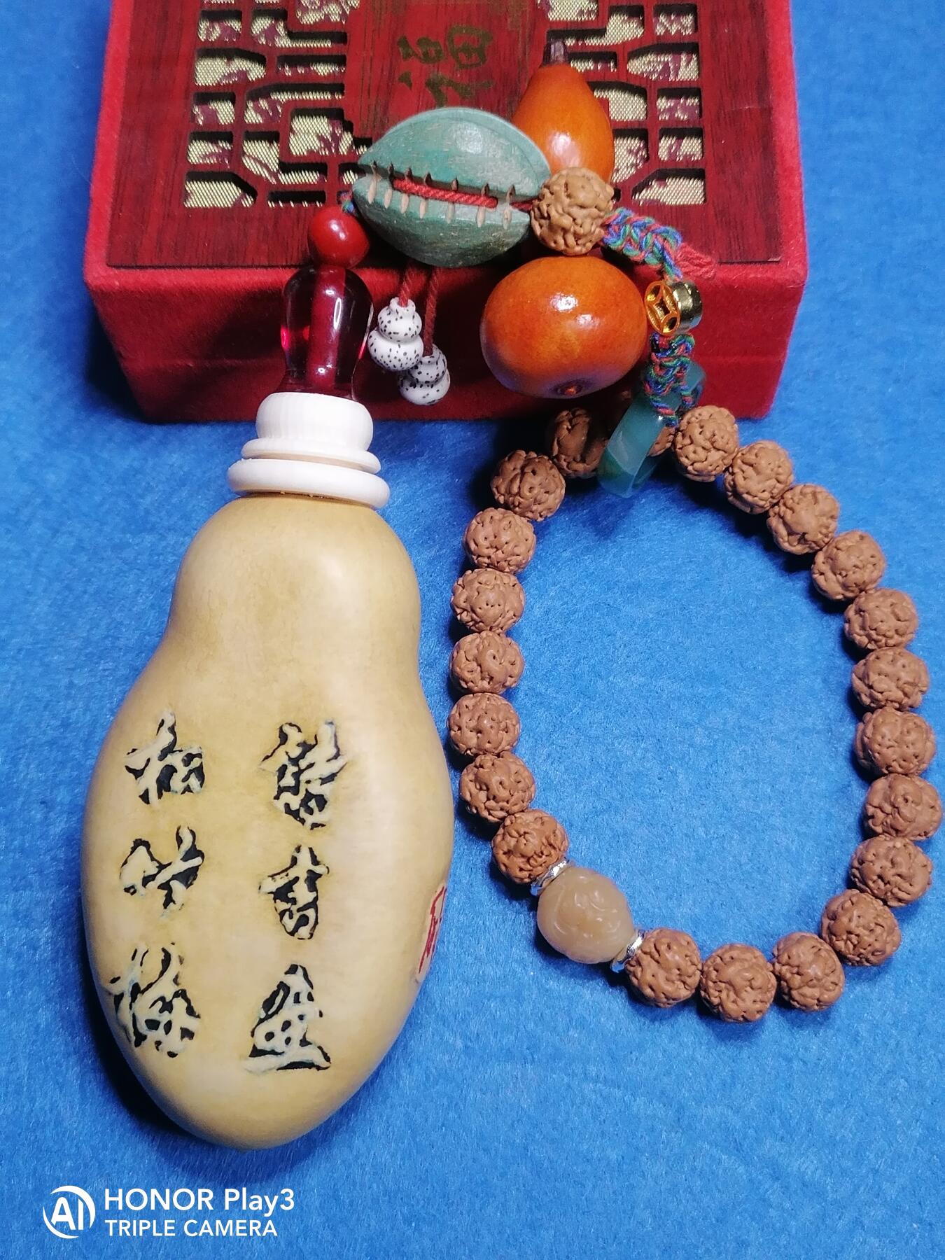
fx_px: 1565
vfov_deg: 43.9
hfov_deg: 33.6
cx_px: 472
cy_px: 630
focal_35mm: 43
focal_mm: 5.4
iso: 320
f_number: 1.8
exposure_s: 1/120
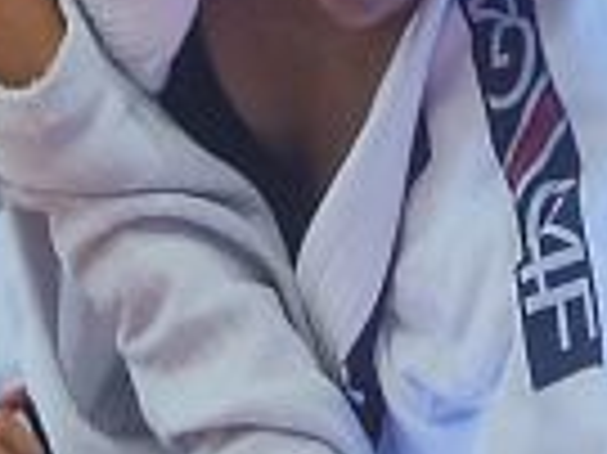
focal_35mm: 334
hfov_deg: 5.9
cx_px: 580
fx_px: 5852
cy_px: 285
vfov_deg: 4.4
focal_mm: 7.3
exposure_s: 1/80
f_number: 3.7
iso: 80
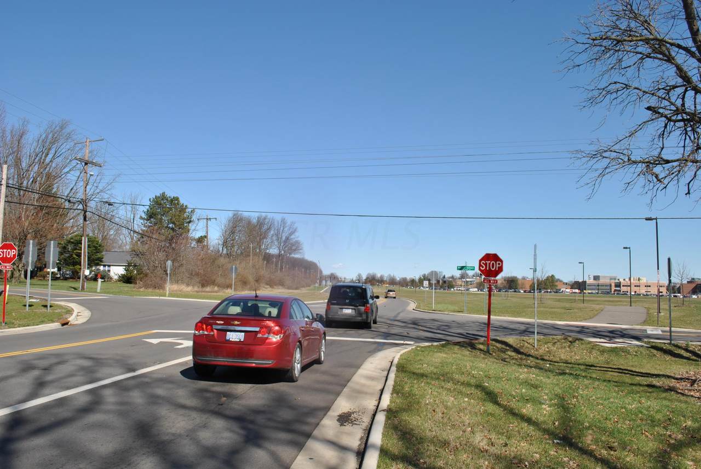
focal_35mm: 30
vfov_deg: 43.7
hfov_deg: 61.9
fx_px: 585
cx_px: 350
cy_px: 234
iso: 100
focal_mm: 20
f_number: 8
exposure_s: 1/250
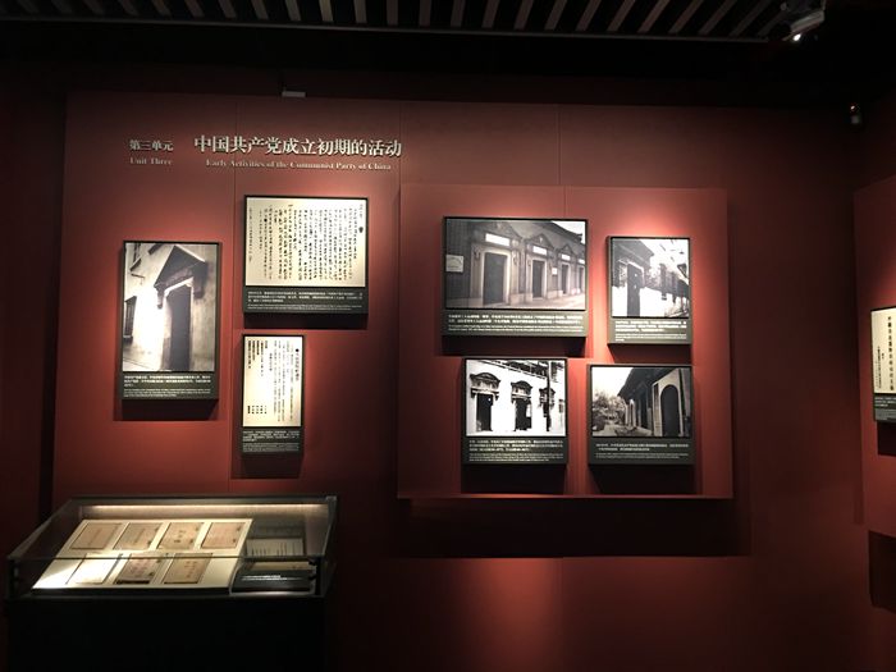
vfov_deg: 48.2
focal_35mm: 29
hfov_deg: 61.7
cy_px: 336
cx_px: 448
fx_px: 751
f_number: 2.2
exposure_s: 1/10
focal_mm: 4.15
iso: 80
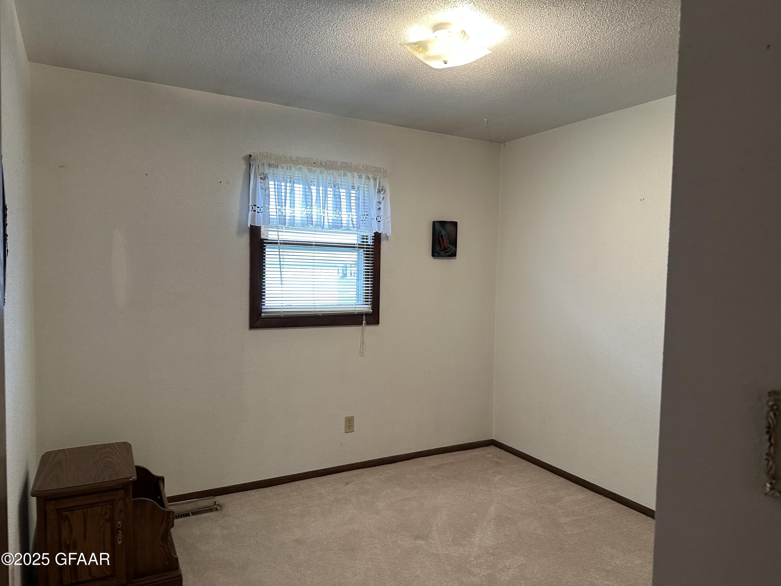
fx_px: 541
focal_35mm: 24
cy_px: 293
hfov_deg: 71.6
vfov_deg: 56.8
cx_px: 390
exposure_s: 1/60
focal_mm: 6.86
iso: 250
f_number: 1.78
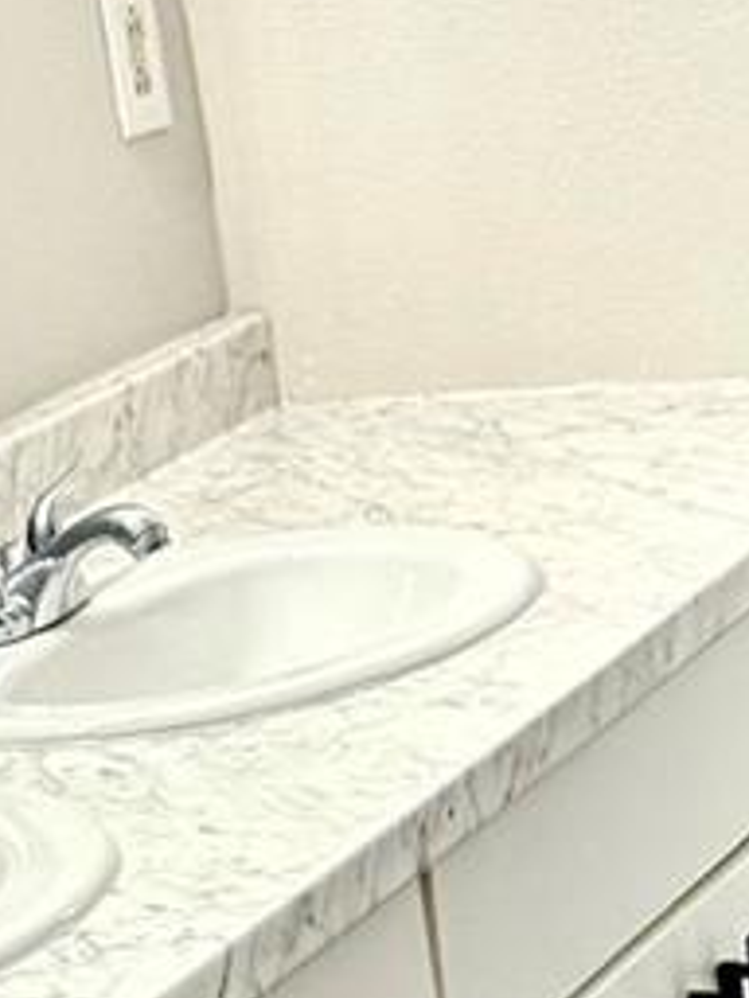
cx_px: 449
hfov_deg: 10.3
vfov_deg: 13.4
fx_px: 4154
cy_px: 1123
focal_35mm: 144
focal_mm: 6.76
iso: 200
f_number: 1.78
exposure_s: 1/60
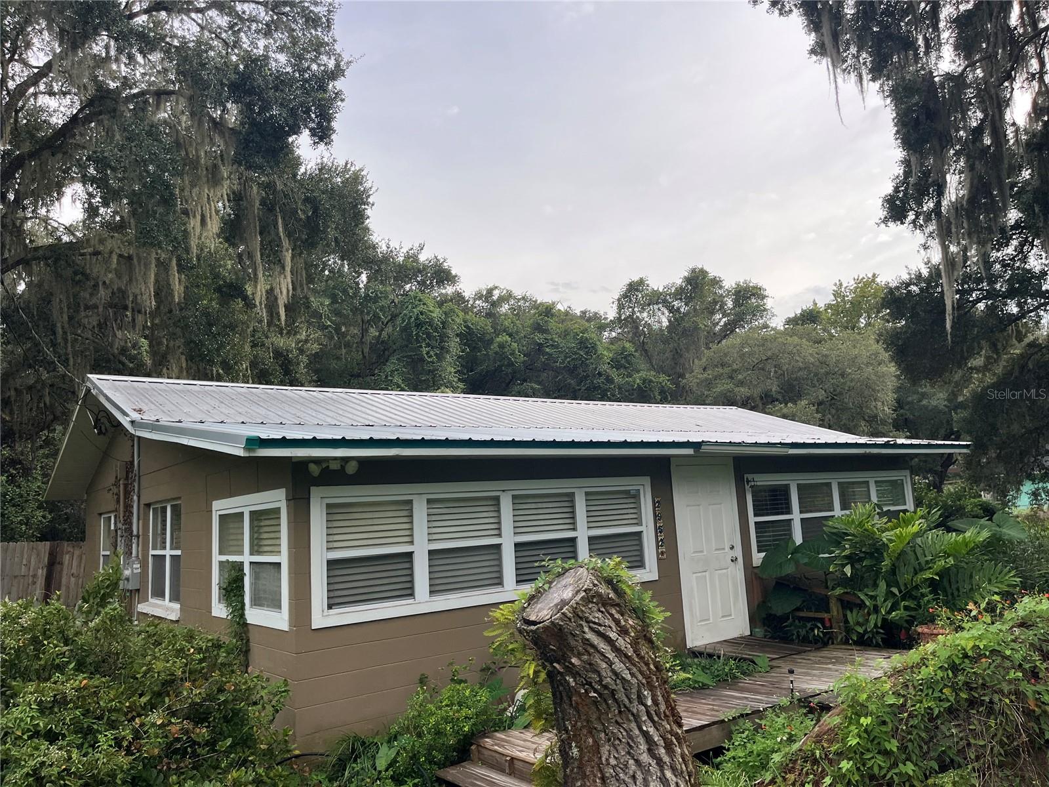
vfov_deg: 53.1
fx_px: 788
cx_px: 524
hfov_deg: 67.3
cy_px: 394
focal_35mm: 26
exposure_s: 1/1325
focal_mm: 5.1
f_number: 1.6
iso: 50
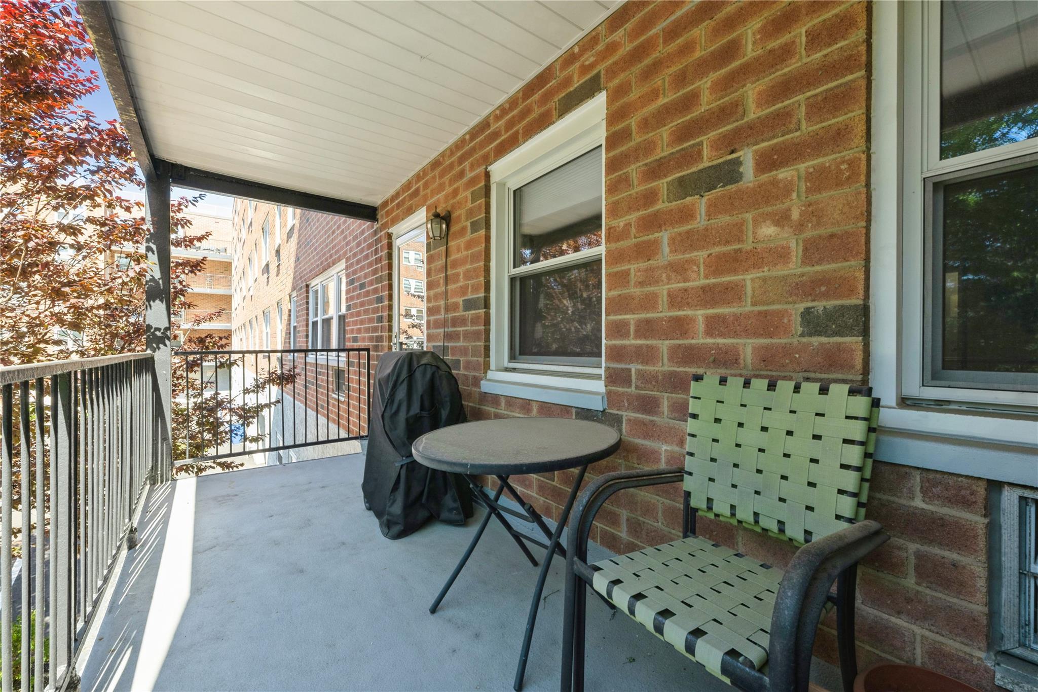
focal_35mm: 14
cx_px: 519
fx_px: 404
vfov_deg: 81.2
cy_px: 346
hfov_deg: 104.3
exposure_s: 1/80
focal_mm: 14
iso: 400
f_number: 11
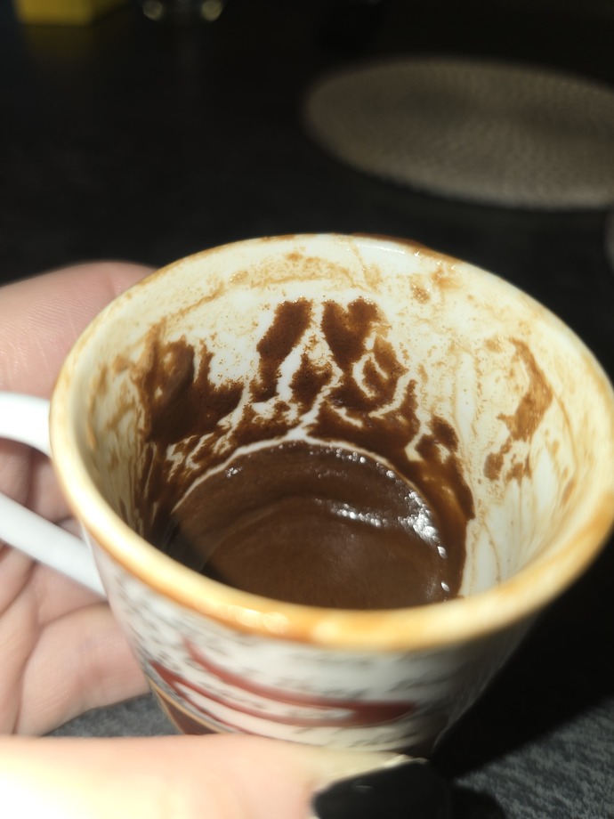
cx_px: 307
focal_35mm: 23
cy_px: 410
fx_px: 544
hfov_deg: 58.9
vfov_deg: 73.9
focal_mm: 6.3
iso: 25
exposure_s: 1/50
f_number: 1.7
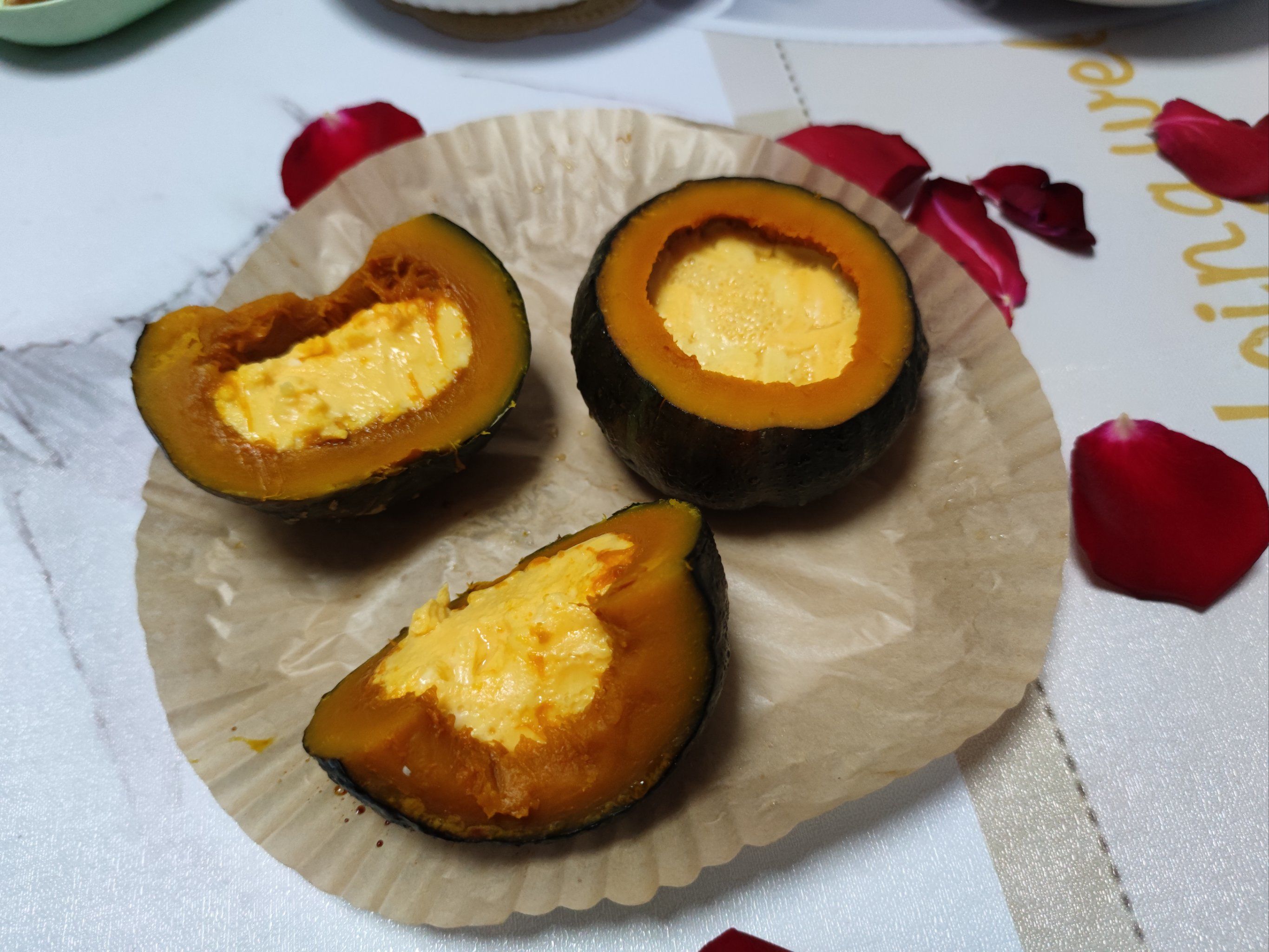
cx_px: 634
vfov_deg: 56.8
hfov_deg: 71.6
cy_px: 476
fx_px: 880
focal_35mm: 24
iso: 510
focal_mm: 6.72
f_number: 1.69
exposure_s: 1/100
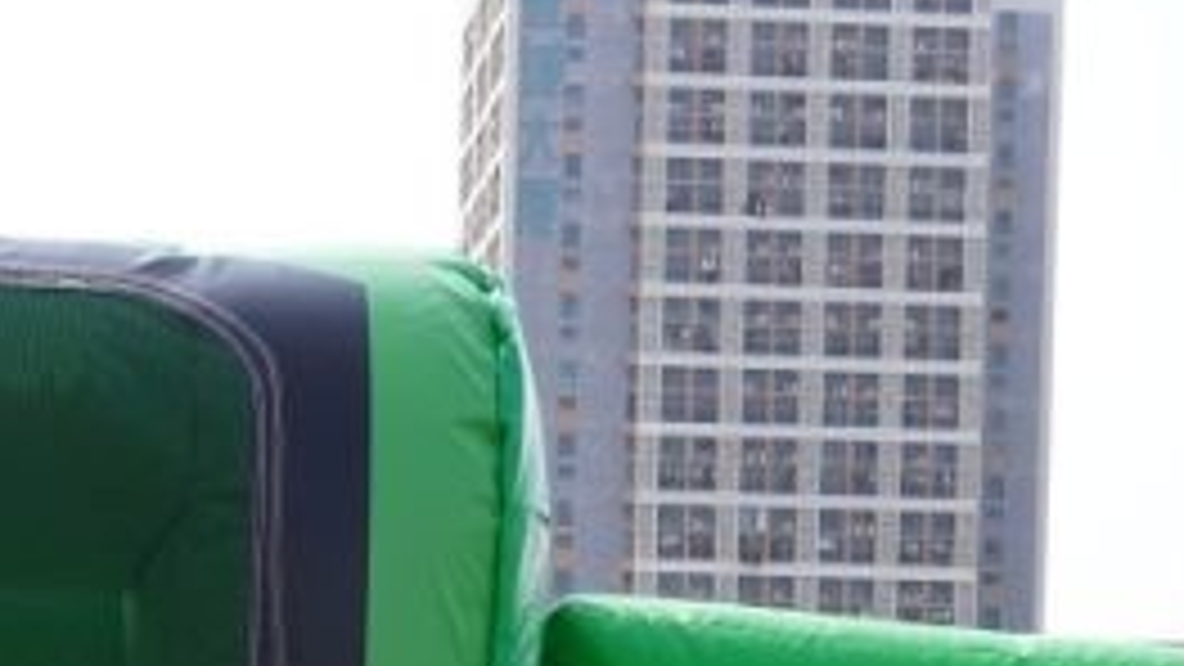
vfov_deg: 11.0
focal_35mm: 98
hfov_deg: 21.2
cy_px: 1406
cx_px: 54
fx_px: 3077
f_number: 8
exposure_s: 1/160
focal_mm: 16
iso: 100
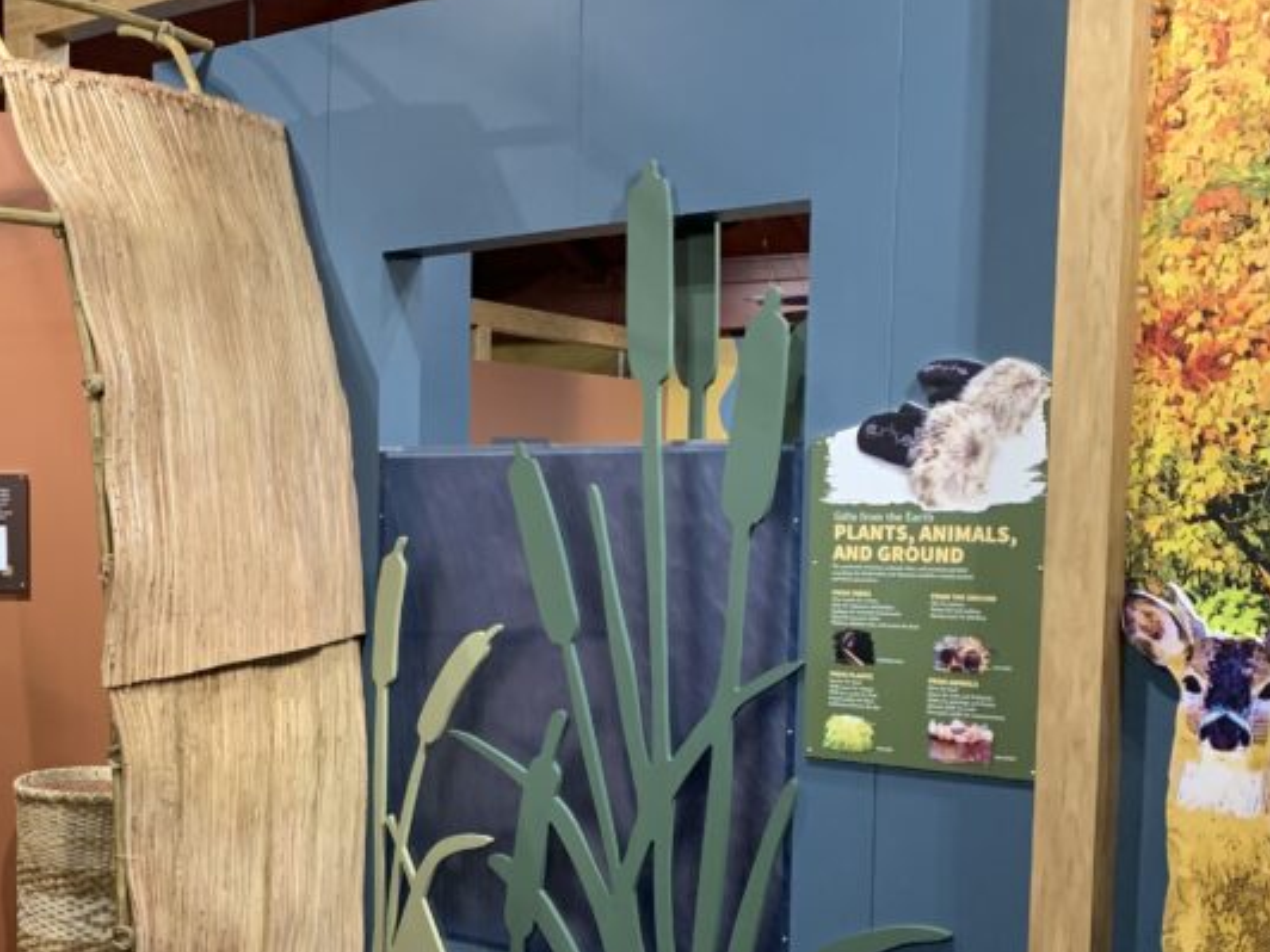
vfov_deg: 28.8
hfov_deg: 36.8
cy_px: 685
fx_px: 1834
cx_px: 246
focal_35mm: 50
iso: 250
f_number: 1.8
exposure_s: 1/60
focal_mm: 4.25
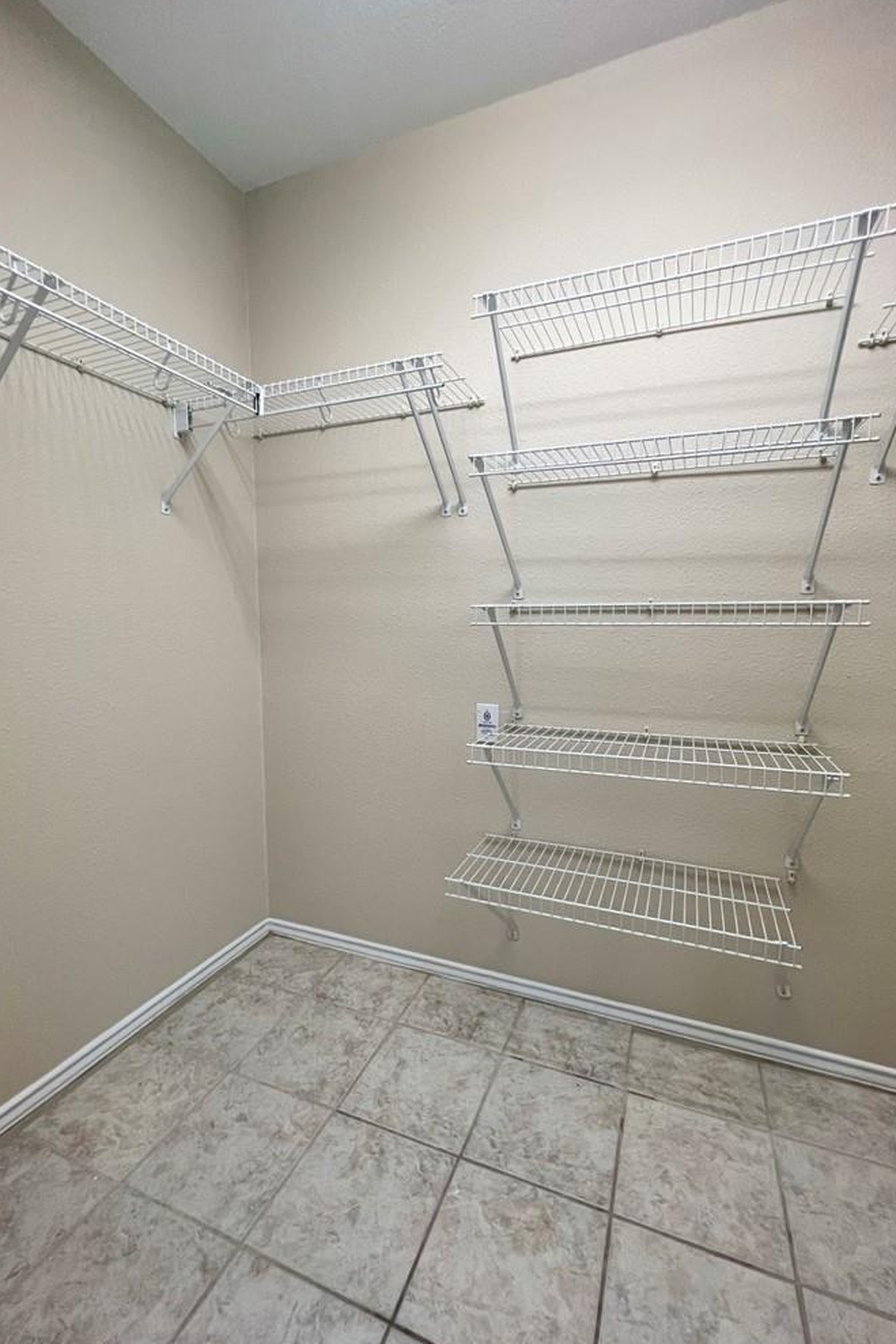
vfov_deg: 104.2
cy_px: 679
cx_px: 445
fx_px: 522
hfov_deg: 81.2
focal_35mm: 14
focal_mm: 1.57
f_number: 1.8
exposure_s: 1/120
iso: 125
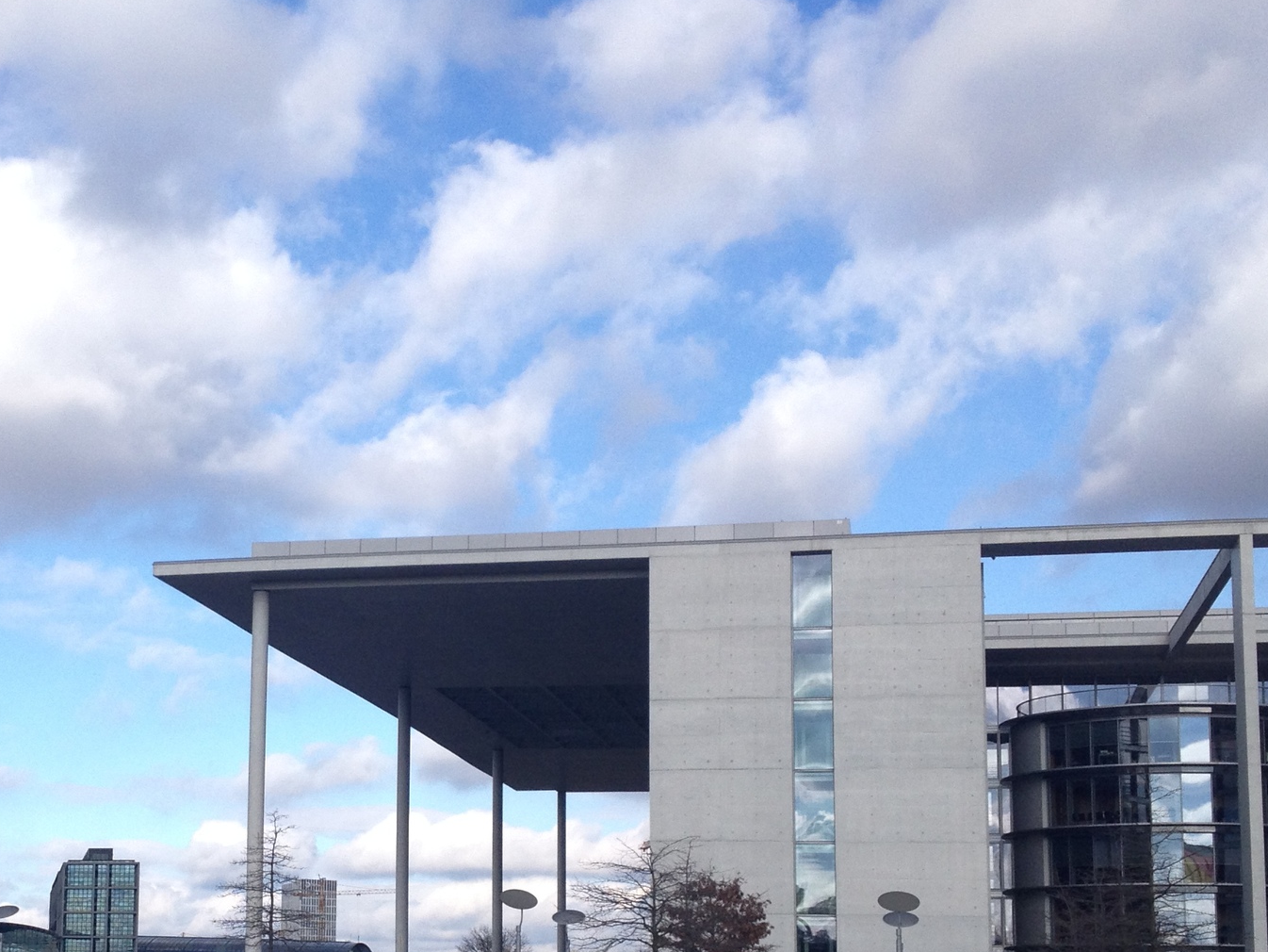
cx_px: 319
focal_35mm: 65
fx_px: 2381
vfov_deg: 22.3
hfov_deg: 29.4
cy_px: 760
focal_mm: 4.28
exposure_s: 1/1534
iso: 64
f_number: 2.4
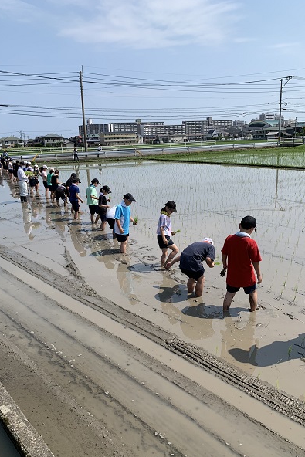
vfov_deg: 65.5
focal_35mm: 28
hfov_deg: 46.4
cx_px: 143
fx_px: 356
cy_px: 234
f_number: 1.8
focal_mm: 4.25
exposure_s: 1/3086
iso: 25
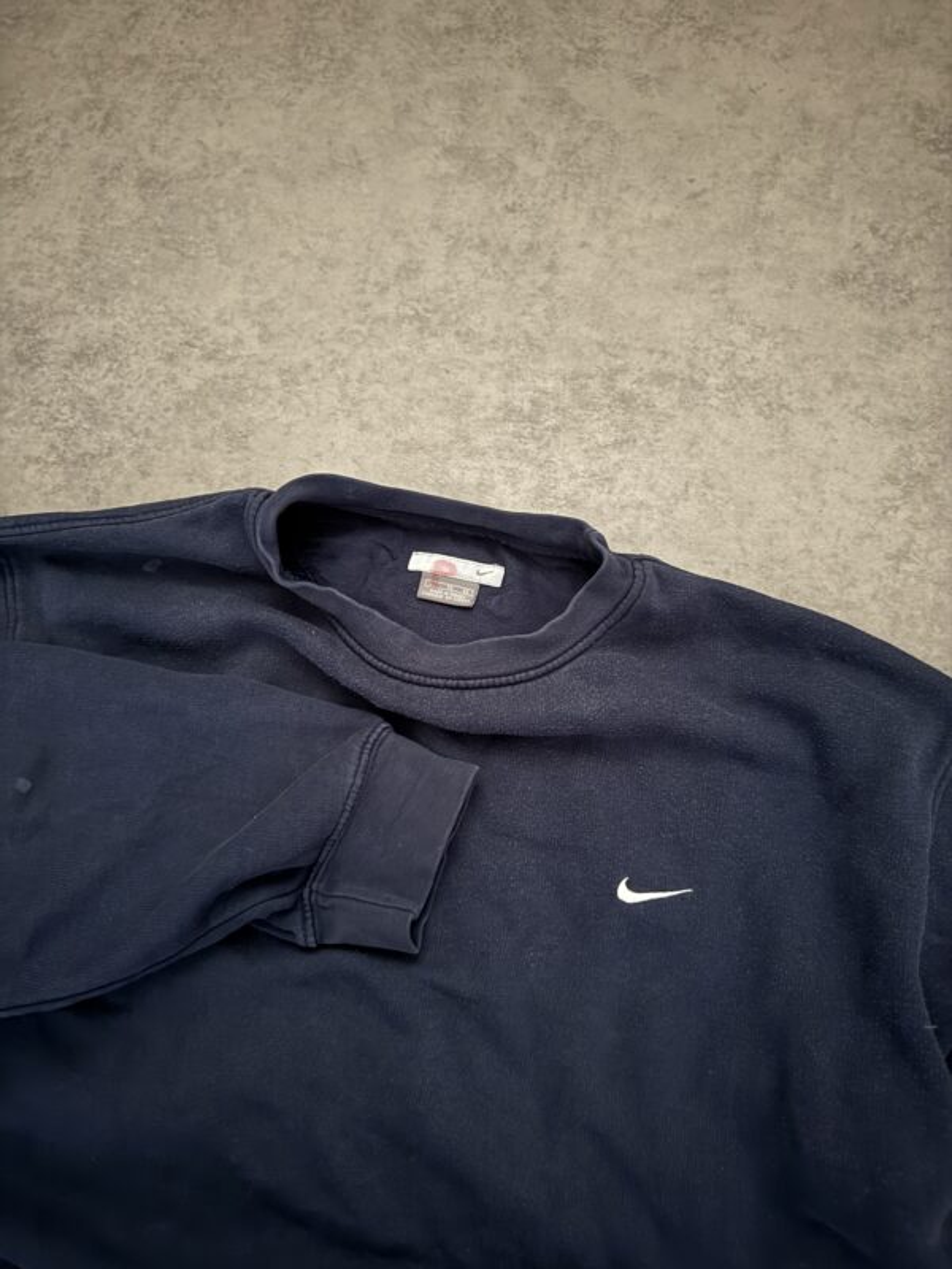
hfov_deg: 56.8
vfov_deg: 71.6
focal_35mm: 24
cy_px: 634
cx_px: 476
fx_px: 880
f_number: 1.78
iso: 1250
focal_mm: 6.76
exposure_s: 1/9
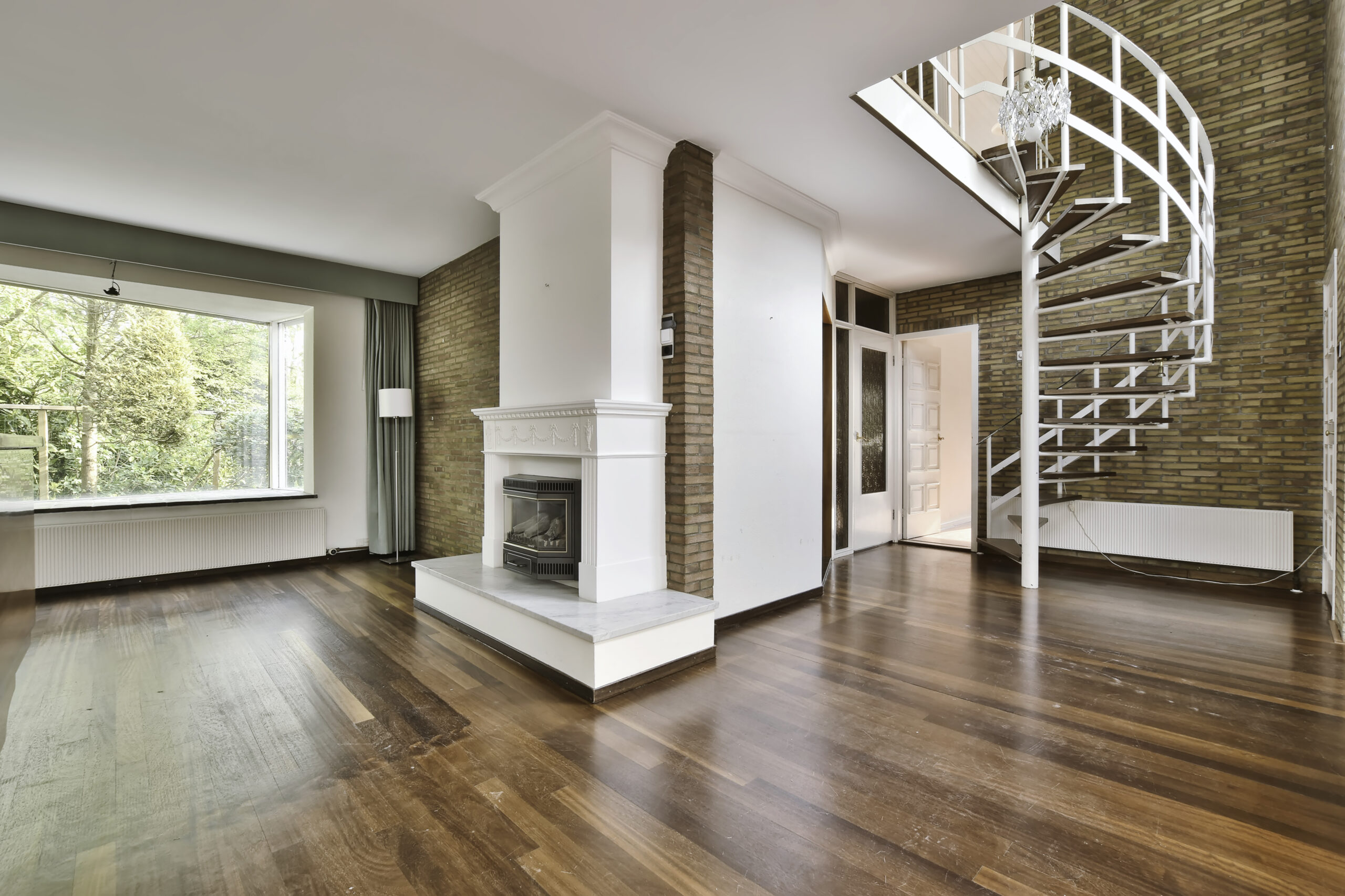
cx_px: 672
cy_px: 448
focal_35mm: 15
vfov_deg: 77.3
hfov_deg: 100.4
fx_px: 560
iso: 100
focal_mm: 10
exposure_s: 1/1.67
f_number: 13
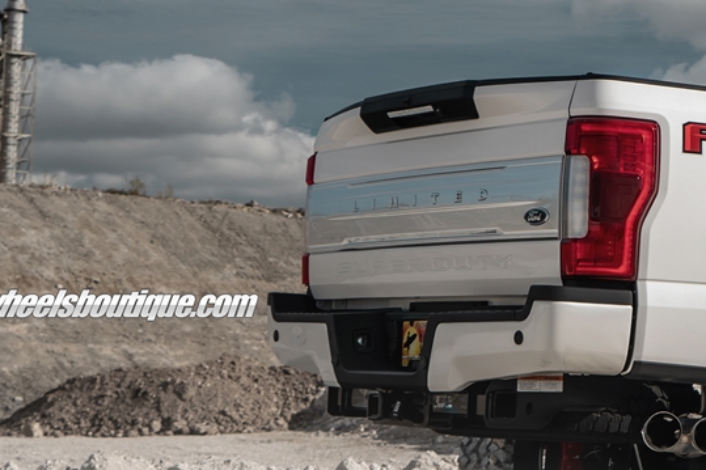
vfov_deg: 12.0
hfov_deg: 17.2
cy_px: 139
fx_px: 2235
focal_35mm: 114
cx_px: 815
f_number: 5.6
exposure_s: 1/400
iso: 100
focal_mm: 32
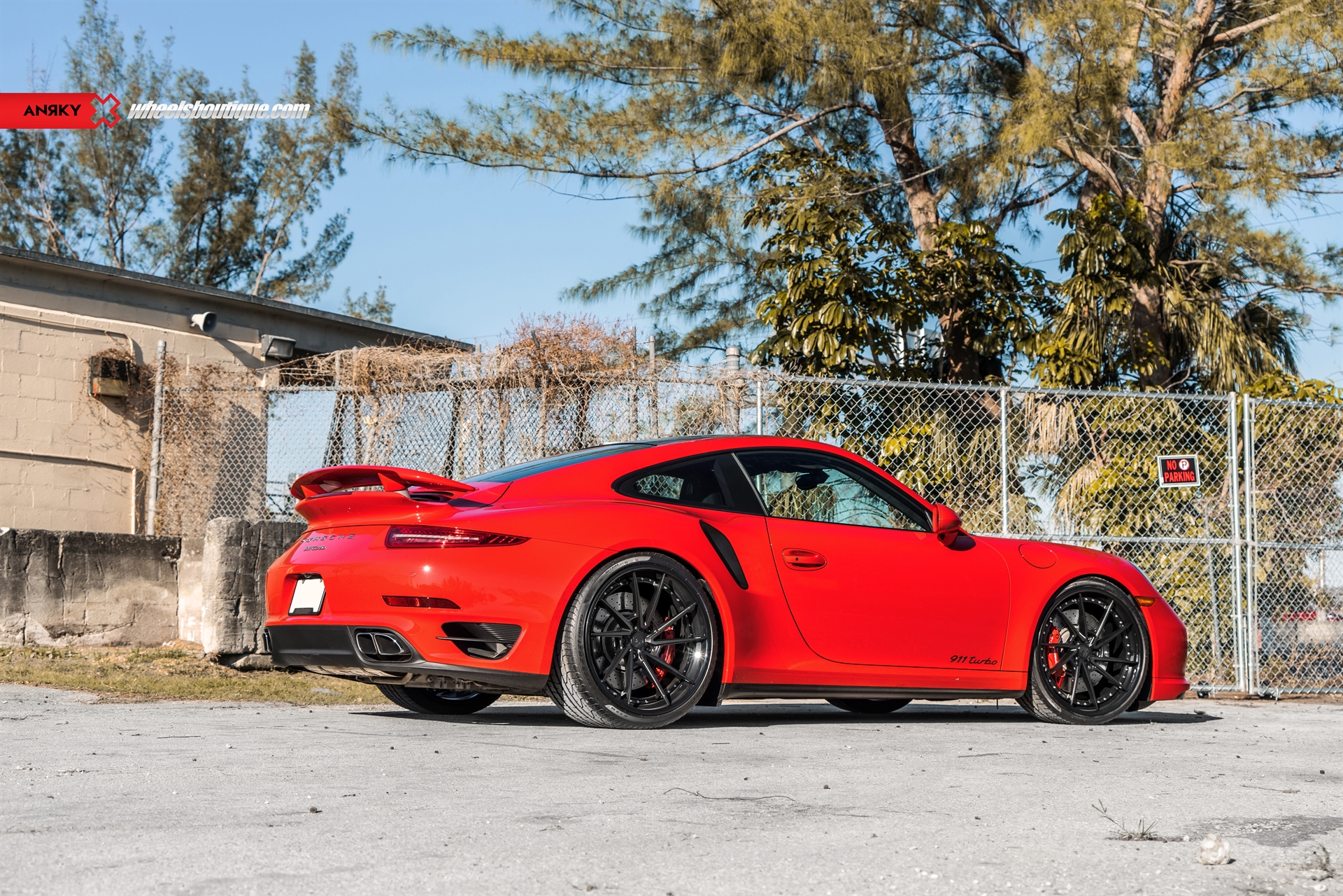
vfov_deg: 26.5
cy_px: 448
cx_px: 672
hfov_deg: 38.9
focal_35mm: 51
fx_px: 1902
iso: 160
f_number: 6.3
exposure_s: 1/200
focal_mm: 51
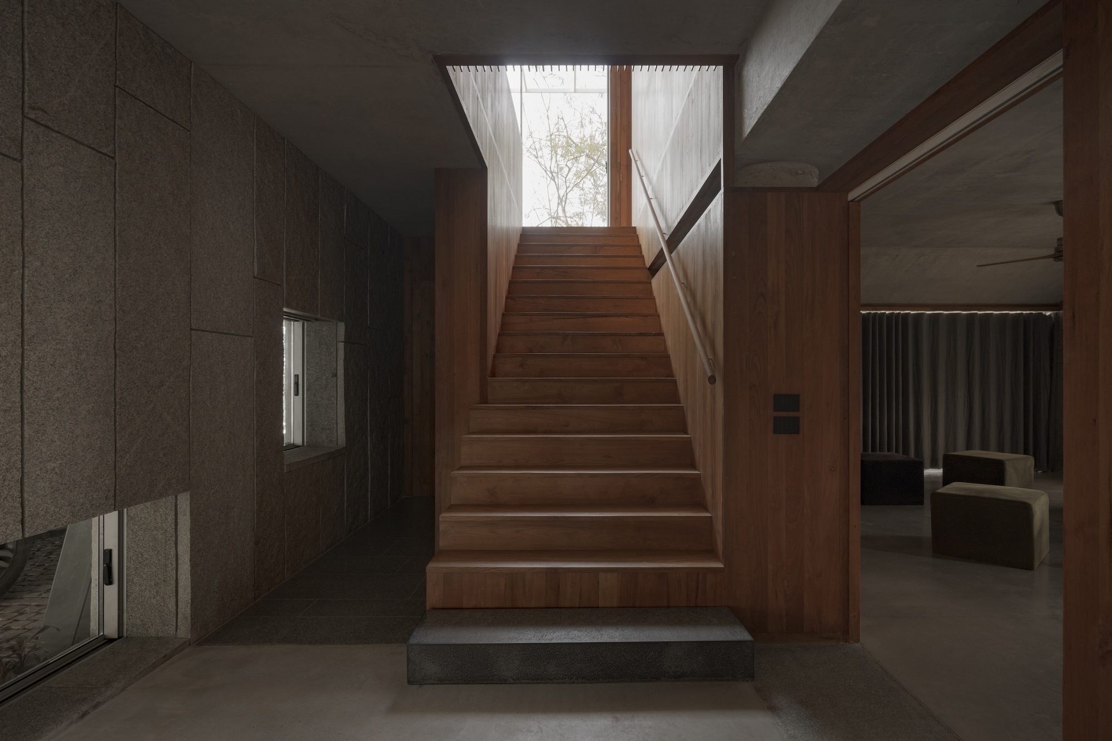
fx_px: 571
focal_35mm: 18
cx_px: 556
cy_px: 370
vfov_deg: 65.9
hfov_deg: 88.4
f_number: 5.6
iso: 64
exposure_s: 1/3
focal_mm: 18.5
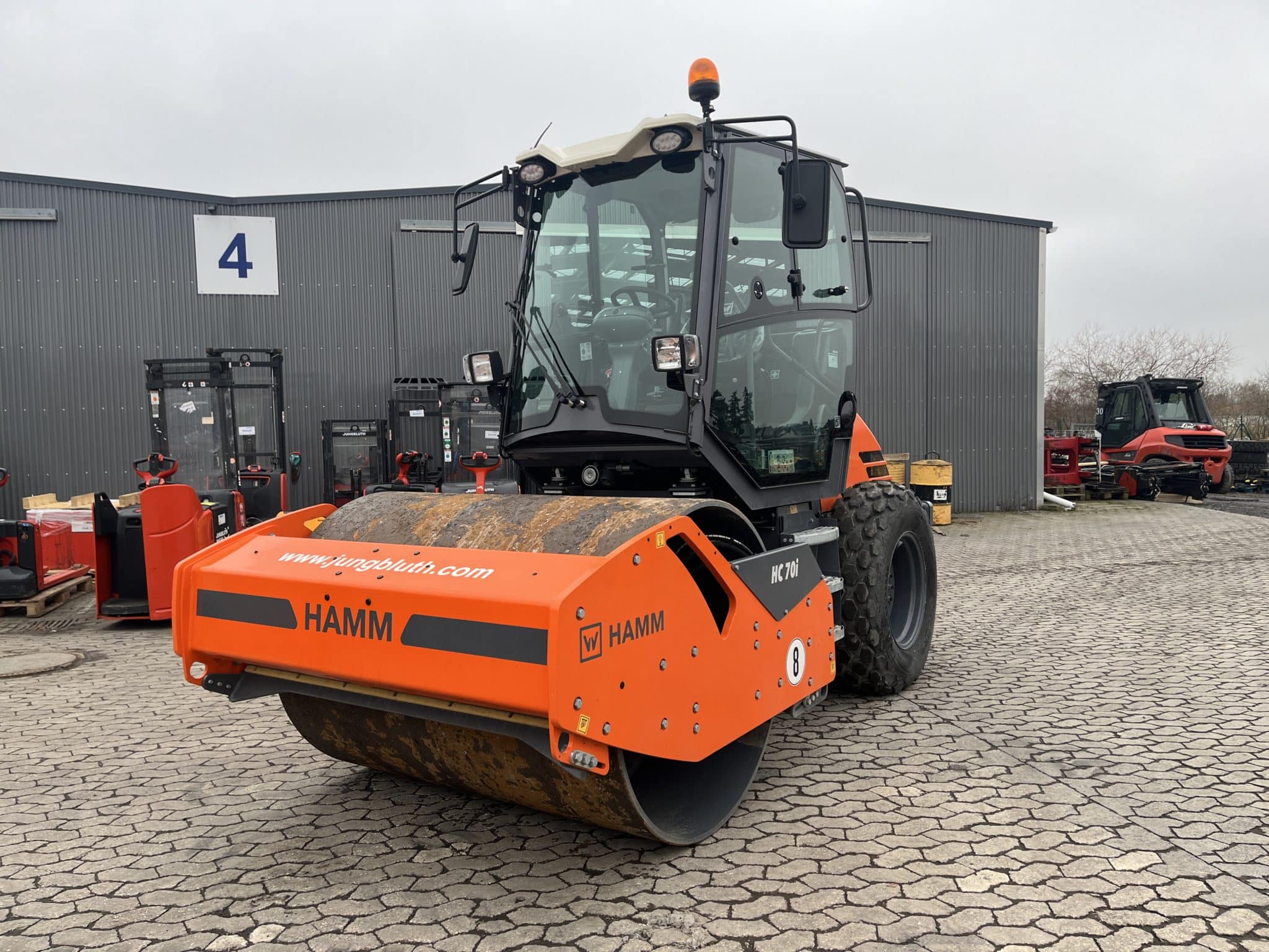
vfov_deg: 53.1
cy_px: 476
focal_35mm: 26
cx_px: 634
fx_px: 953
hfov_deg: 67.3
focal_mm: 5.1
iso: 50
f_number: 1.6
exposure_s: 1/487
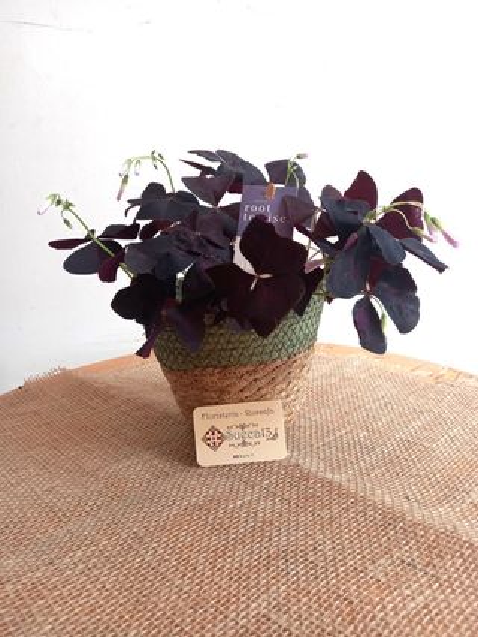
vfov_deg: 69.4
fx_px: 460
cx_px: 239
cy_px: 318
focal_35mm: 25
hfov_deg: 54.9
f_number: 2
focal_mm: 4.6
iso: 64
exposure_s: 1/50
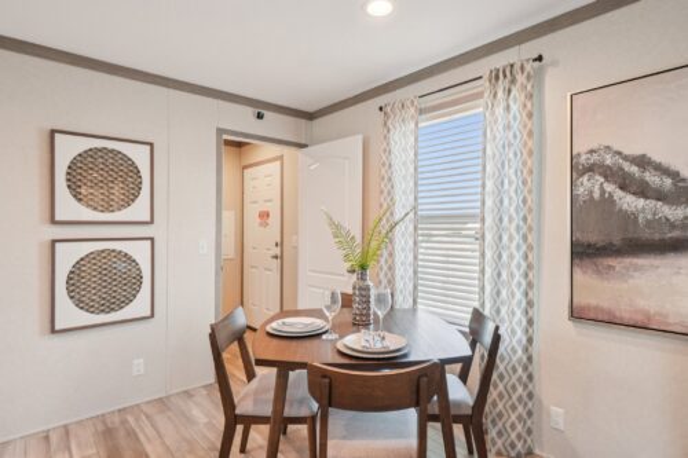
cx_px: 344
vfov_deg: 67.3
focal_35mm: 18
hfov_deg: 90.0
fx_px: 344
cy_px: 229
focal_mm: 12
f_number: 8
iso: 400
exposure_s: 1/30
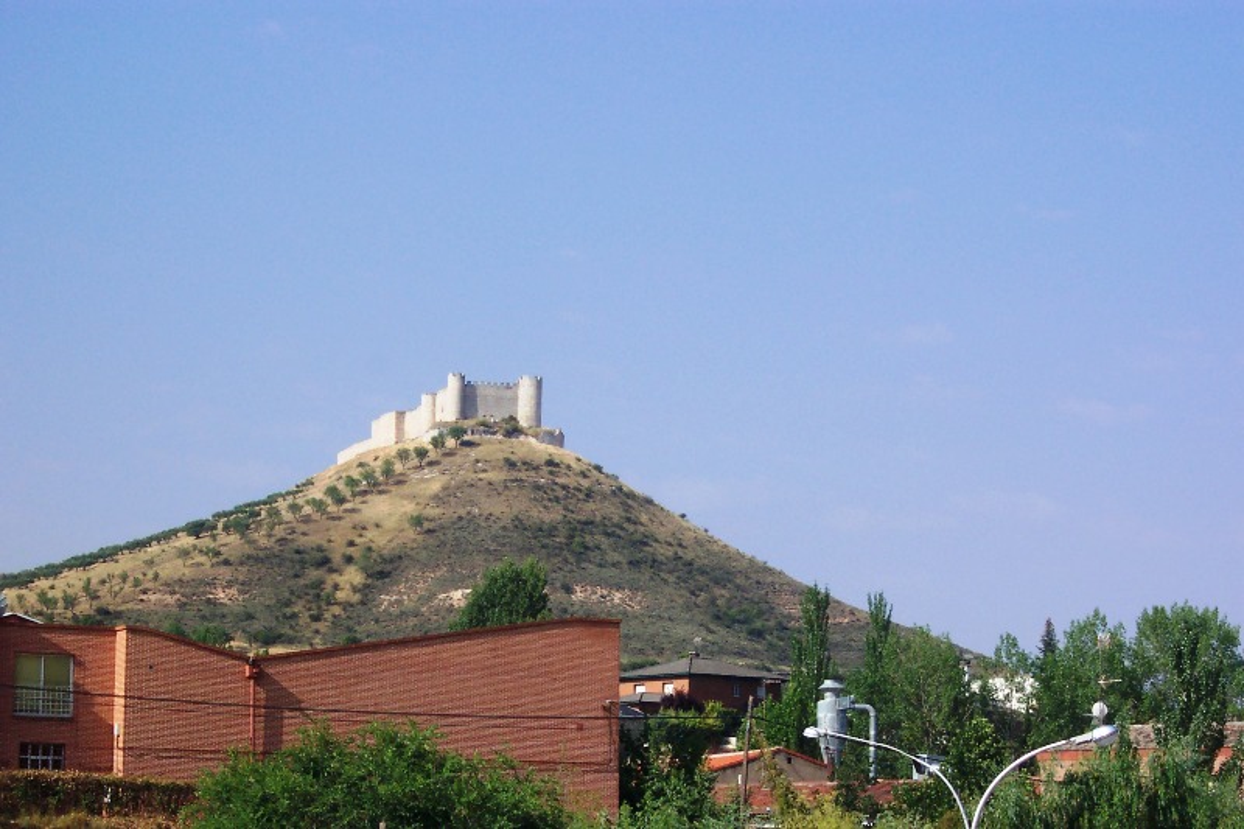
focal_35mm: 114
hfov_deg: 18.0
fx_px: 3938
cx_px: 622
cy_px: 414
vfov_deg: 12.0
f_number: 8
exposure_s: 1/350
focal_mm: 24
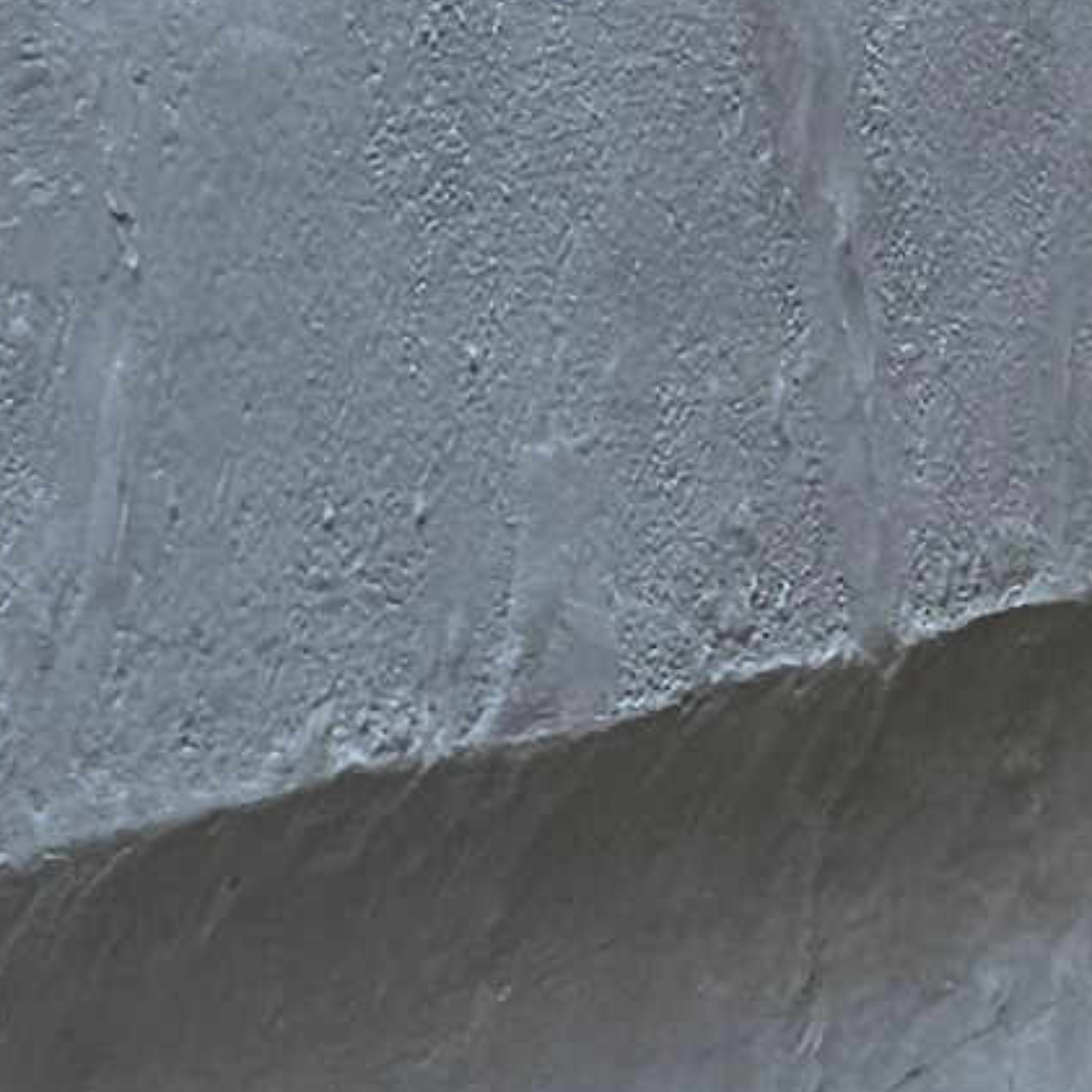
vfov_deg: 9.1
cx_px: 2223
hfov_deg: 8.6
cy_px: 607
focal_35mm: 193
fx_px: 6888
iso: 40
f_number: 1.7
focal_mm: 6.3
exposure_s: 1/120
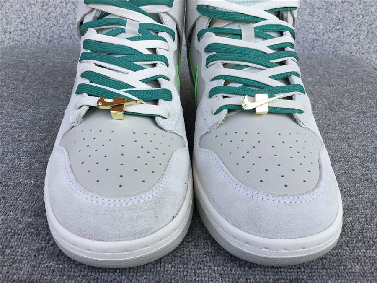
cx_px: 188
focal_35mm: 31
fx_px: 338
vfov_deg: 45.4
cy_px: 142
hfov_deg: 58.4
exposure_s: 1/485
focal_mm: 3.3
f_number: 2.4
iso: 25
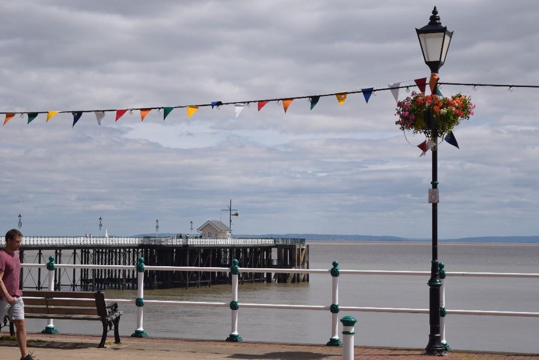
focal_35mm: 82
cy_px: 180
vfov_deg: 16.6
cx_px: 270
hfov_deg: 24.6
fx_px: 1235
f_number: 5.6
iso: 200
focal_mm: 55
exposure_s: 1/2000
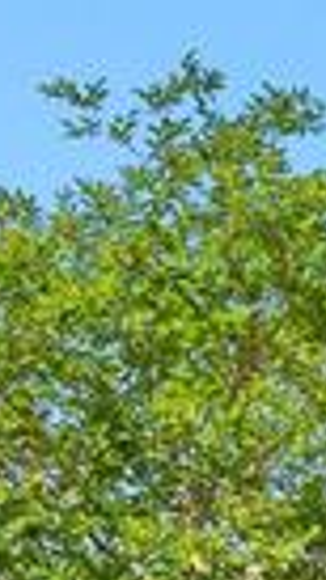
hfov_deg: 5.0
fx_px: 3614
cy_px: 1130
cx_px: 754
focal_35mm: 235
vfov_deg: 8.7
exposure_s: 1/500
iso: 320
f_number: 9
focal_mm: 20
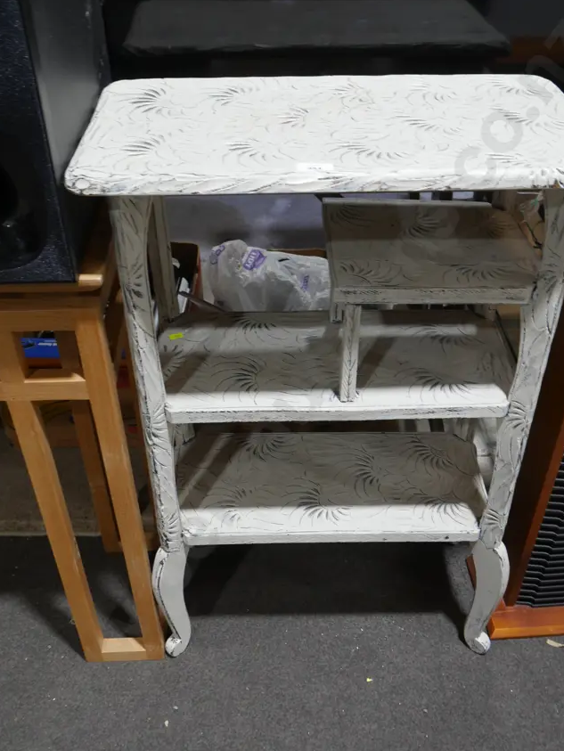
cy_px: 395
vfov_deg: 53.9
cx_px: 303
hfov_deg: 41.8
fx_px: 738
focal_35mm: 34
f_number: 4.5
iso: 400
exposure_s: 1/60
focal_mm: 14
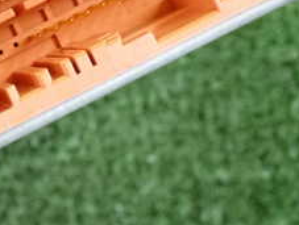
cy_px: 29
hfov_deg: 15.5
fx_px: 1073
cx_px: -17
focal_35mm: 124
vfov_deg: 11.9
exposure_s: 1/125
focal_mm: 8.4
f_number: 3.1
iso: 1600
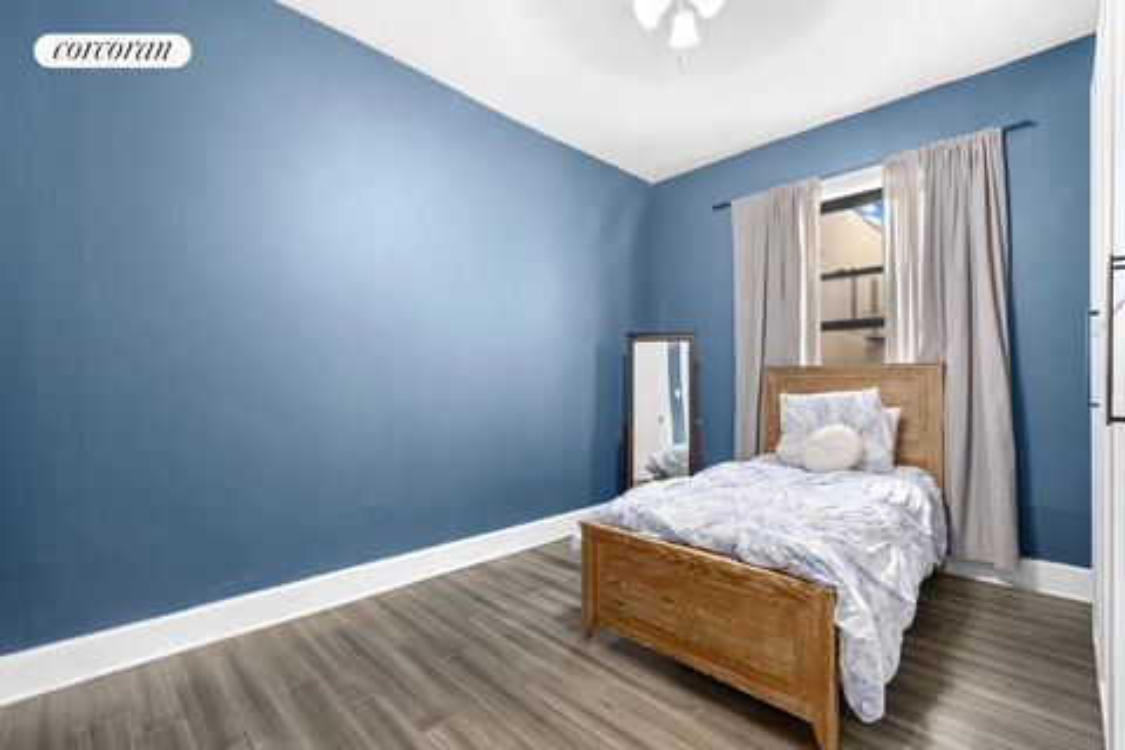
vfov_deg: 77.3
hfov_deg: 100.4
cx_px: 562
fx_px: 469
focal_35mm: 15
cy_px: 375
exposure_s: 2
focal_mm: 10
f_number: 10
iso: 400
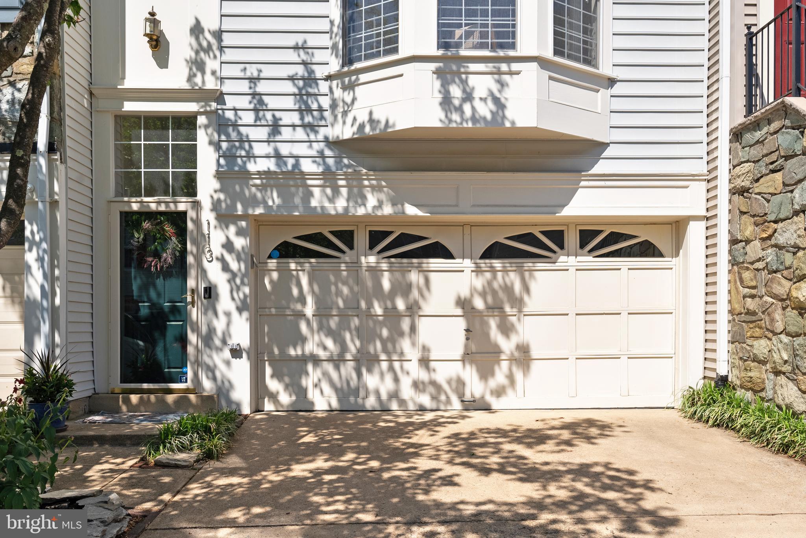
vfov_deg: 45.0
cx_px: 403
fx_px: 649
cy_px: 269
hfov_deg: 63.6
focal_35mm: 29
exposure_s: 1/640
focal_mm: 29
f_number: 8
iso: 200
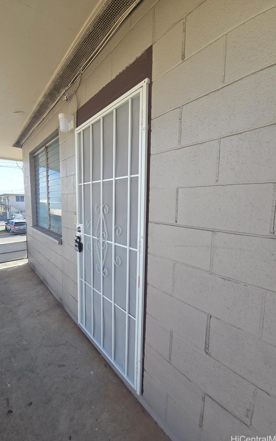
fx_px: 169
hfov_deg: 78.1
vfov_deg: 105.3
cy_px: 219
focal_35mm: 14
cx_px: 118
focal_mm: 2.2
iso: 50
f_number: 2.2
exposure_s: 1/462
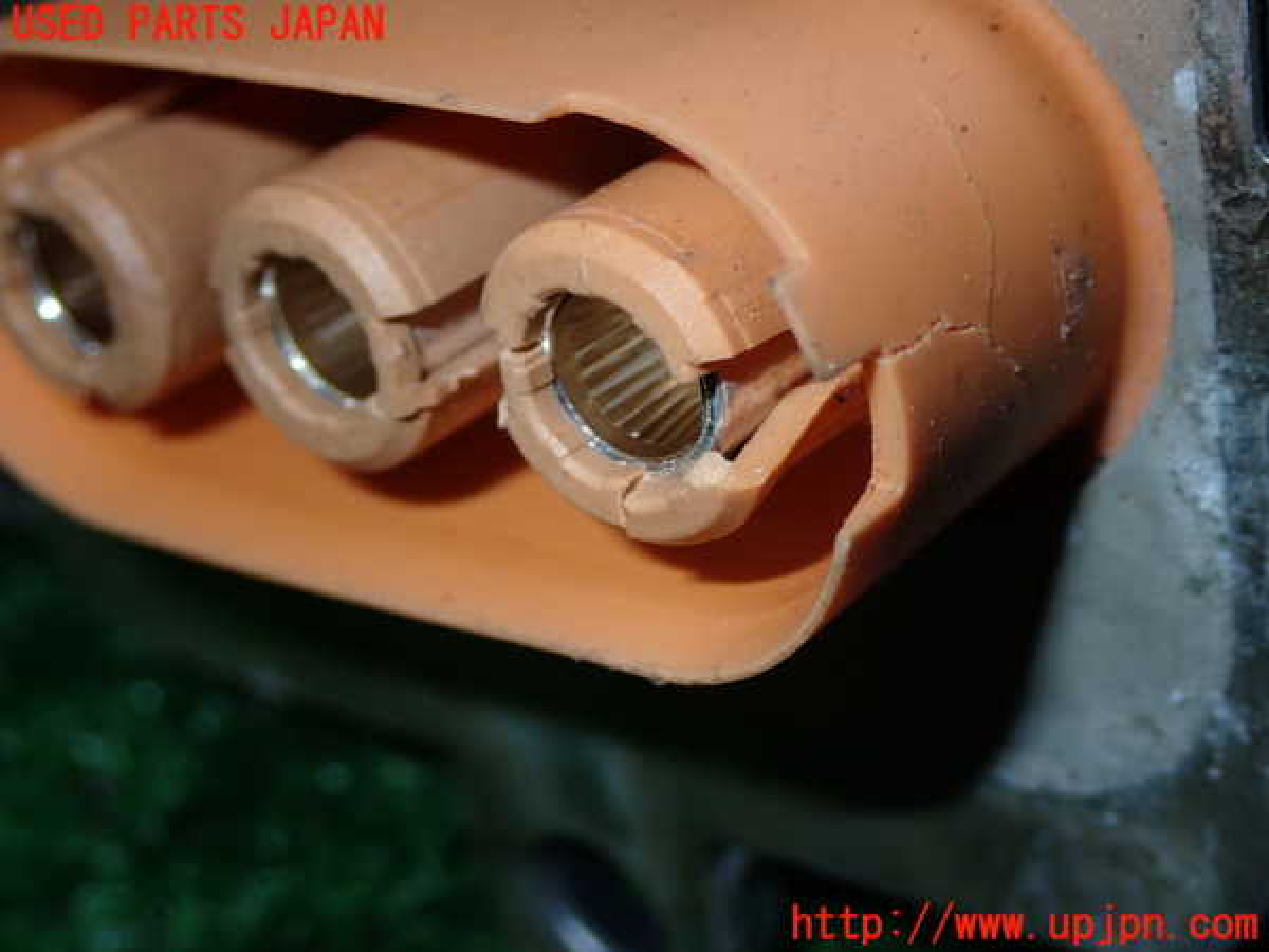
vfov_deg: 20.7
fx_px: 2603
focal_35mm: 71
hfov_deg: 27.4
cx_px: 634
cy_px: 476
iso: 200
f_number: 11
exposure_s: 1/60
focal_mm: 12.73
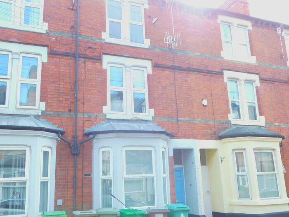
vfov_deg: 39.7
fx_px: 301
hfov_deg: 51.4
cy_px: 108
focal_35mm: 36
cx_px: 144
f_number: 3.5
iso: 125
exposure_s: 1/100
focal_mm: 6.3
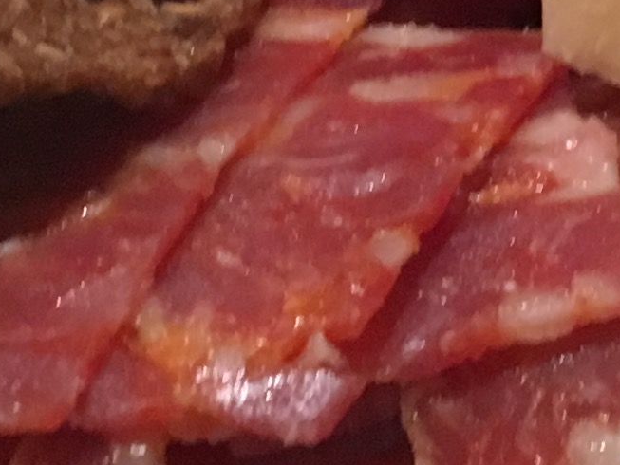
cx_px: 934
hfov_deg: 10.6
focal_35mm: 179
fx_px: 3207
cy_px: -103
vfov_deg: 8.2
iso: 200
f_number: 2.2
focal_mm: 4.15
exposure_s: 1/24
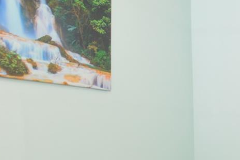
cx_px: 372
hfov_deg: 23.5
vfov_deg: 20.4
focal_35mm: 66
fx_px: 440
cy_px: 124
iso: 400
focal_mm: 10
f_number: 5
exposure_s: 1/100
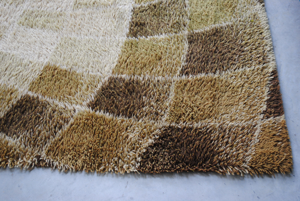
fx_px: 401
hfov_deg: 41.0
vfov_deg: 28.2
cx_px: 150
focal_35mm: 48
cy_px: 100
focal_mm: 32
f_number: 4.8
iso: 320
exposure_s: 1/30
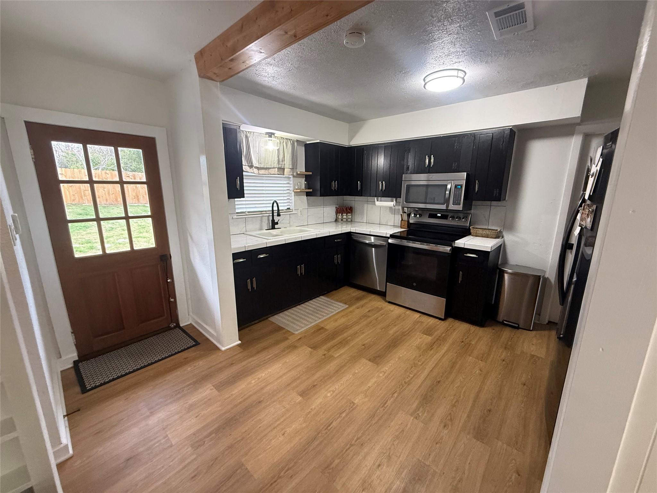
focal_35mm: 14
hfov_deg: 102.1
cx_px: 328
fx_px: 266
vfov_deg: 85.7
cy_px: 246
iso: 400
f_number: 2.2
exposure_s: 1/60
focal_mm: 2.22
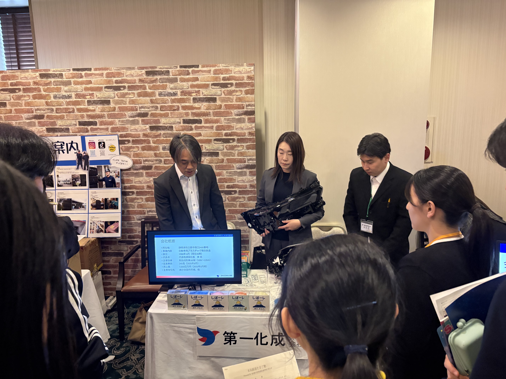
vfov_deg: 53.1
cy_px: 190
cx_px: 253
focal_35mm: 26
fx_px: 380
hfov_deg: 67.3
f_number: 1.6
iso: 500
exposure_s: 1/40
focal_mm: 5.96
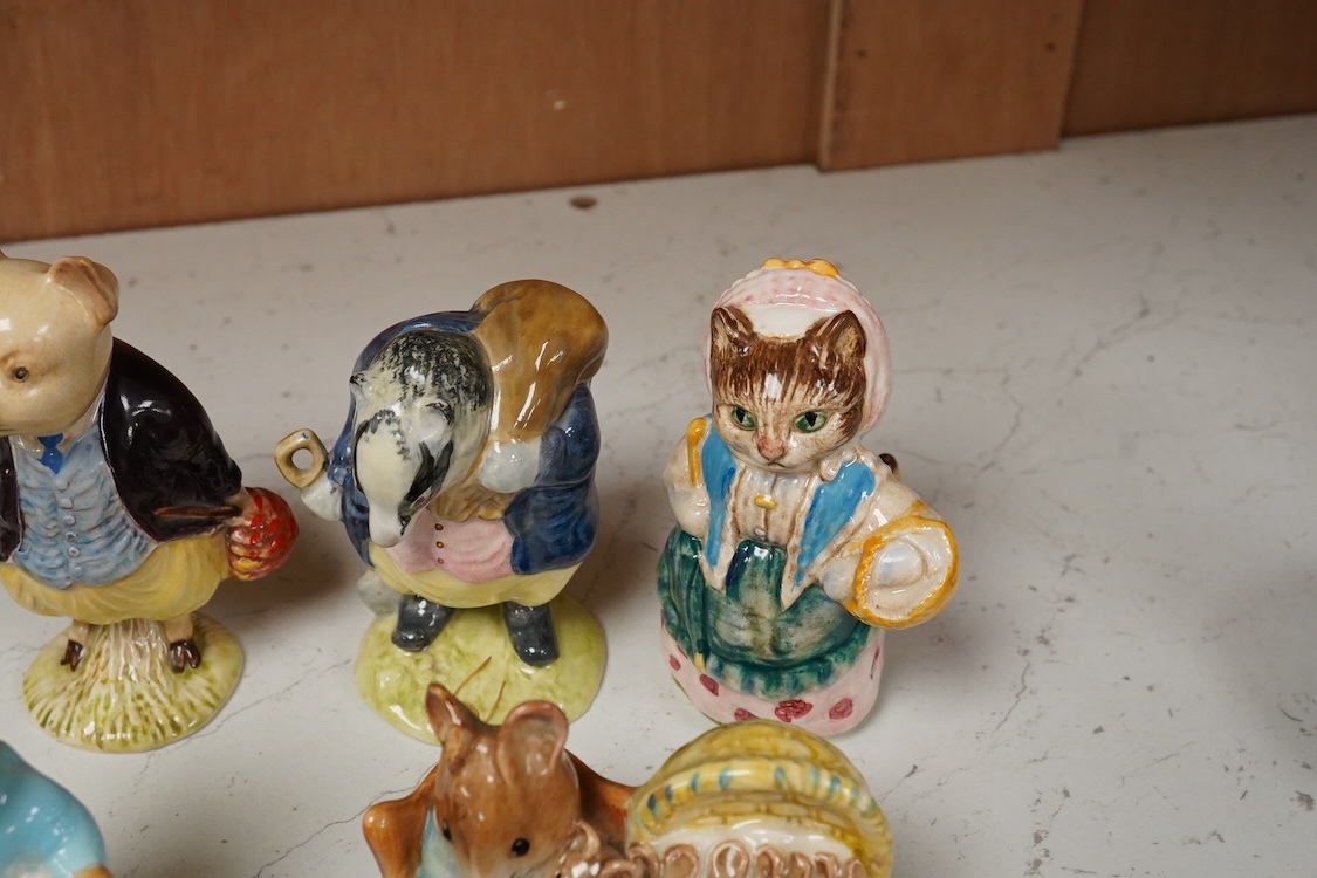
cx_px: 658
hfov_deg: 43.6
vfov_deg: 29.9
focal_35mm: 45
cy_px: 439
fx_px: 1646
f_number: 13
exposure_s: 1/160
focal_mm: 30
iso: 2500
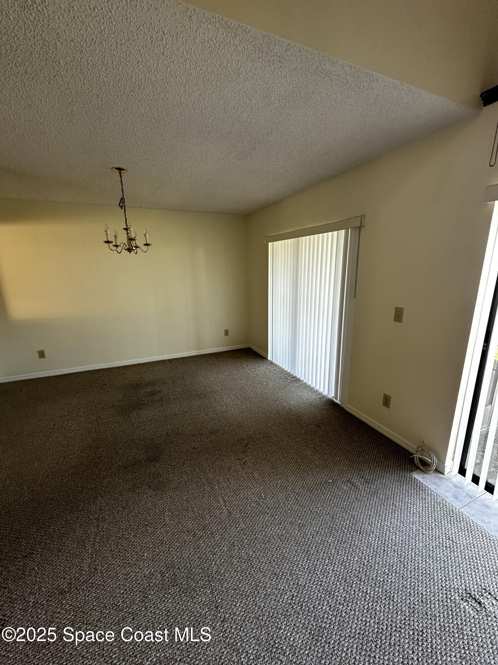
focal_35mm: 14
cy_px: 332
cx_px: 249
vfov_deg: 102.1
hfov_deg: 85.7
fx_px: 269
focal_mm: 2.22
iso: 160
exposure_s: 1/99
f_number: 2.2
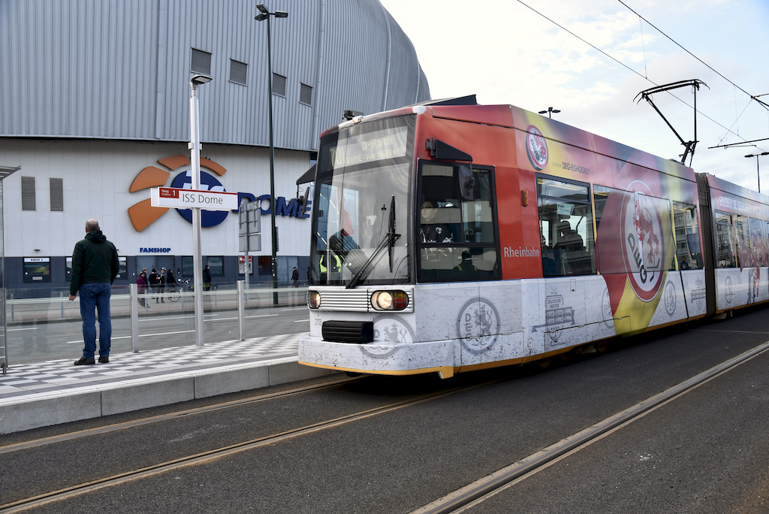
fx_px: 641
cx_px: 384
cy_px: 257
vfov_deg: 43.7
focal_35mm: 30
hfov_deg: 61.9
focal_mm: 30
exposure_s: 1/200
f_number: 7.1
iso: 400
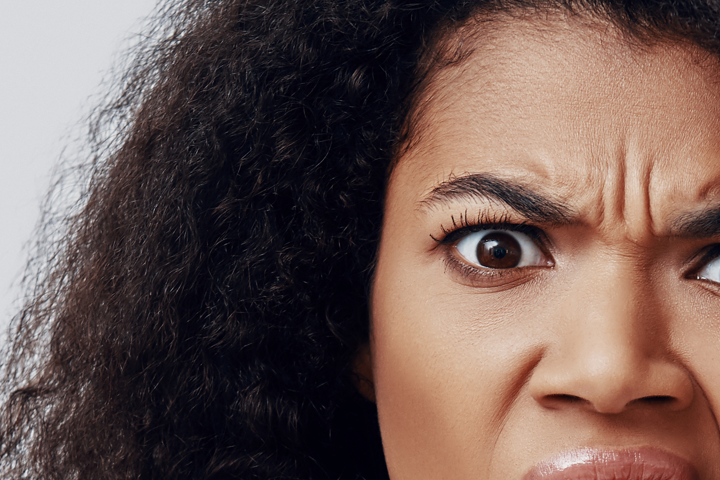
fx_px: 5259
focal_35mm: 263
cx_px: 601
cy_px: 699
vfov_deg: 5.2
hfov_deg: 7.8
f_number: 5.6
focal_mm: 58
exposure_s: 1/125
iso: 200
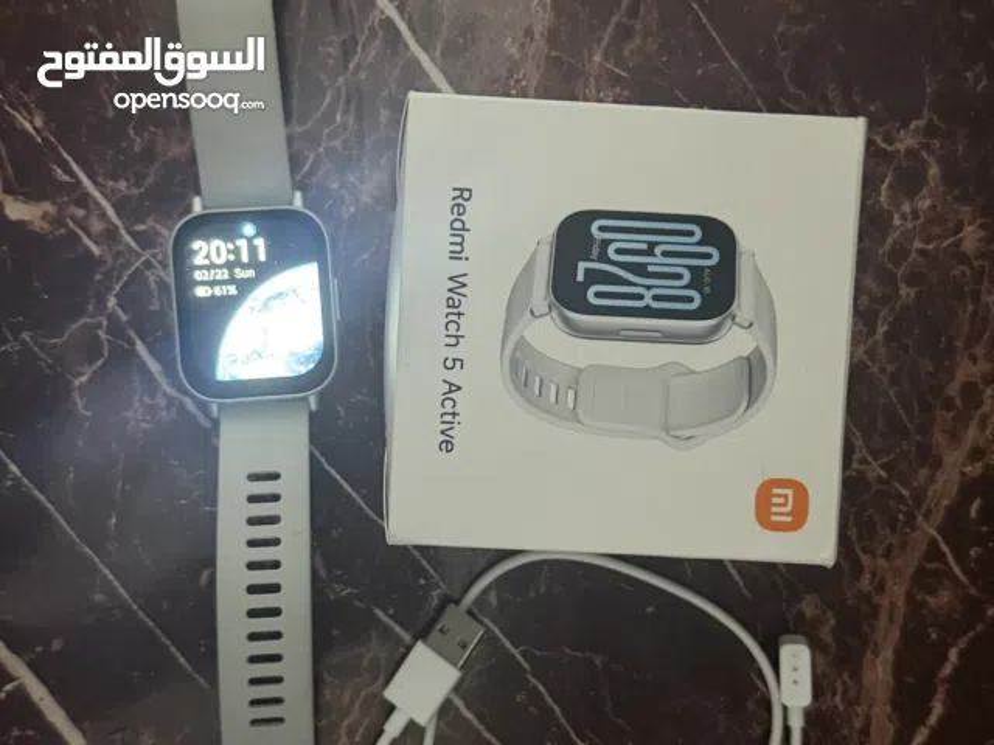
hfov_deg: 71.6
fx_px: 689
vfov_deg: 56.8
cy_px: 372
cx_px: 497
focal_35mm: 24
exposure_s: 1/34
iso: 1000
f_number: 1.78
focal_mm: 6.76
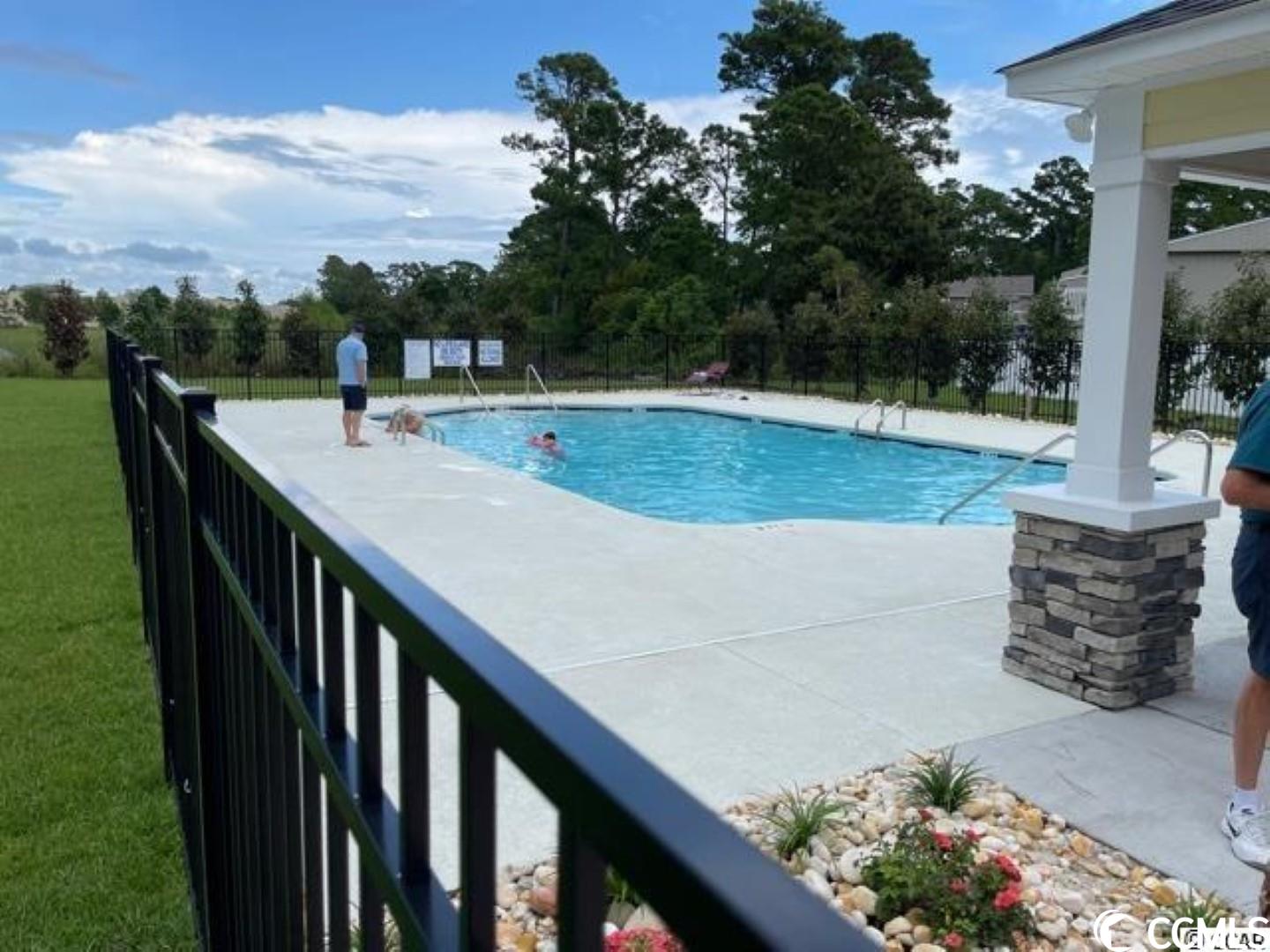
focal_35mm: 26
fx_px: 954
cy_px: 476
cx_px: 635
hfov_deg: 67.3
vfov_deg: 53.1
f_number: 1.6
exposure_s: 1/2597
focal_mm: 5.1
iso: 32
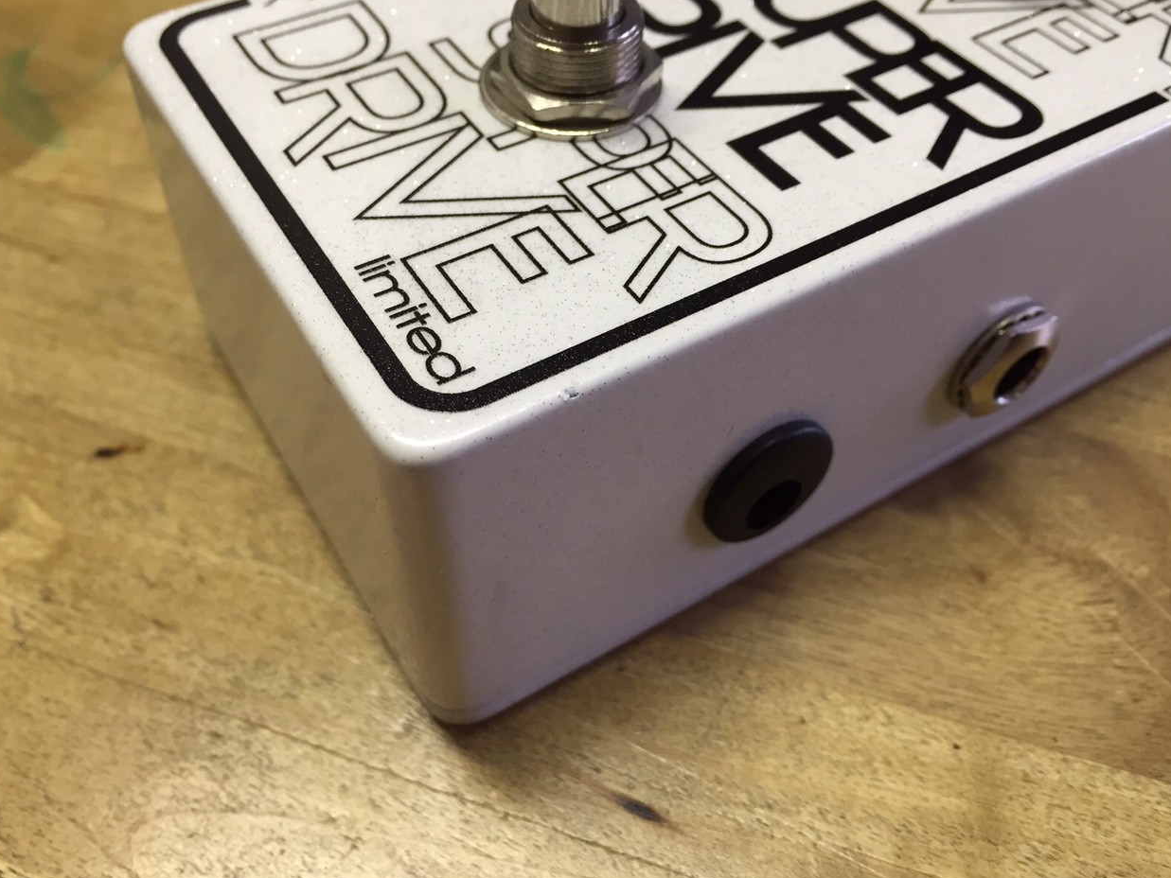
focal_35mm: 30
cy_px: 430
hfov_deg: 60.0
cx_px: 594
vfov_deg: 46.8
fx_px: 1015
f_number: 2.2
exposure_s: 1/33
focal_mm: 4.15
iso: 100
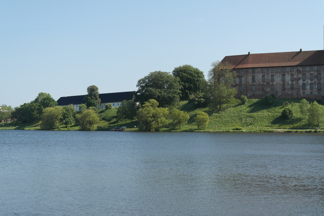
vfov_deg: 19.7
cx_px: 162
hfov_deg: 29.2
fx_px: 621
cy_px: 108
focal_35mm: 69
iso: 100
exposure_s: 1/250
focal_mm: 45
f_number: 7.1
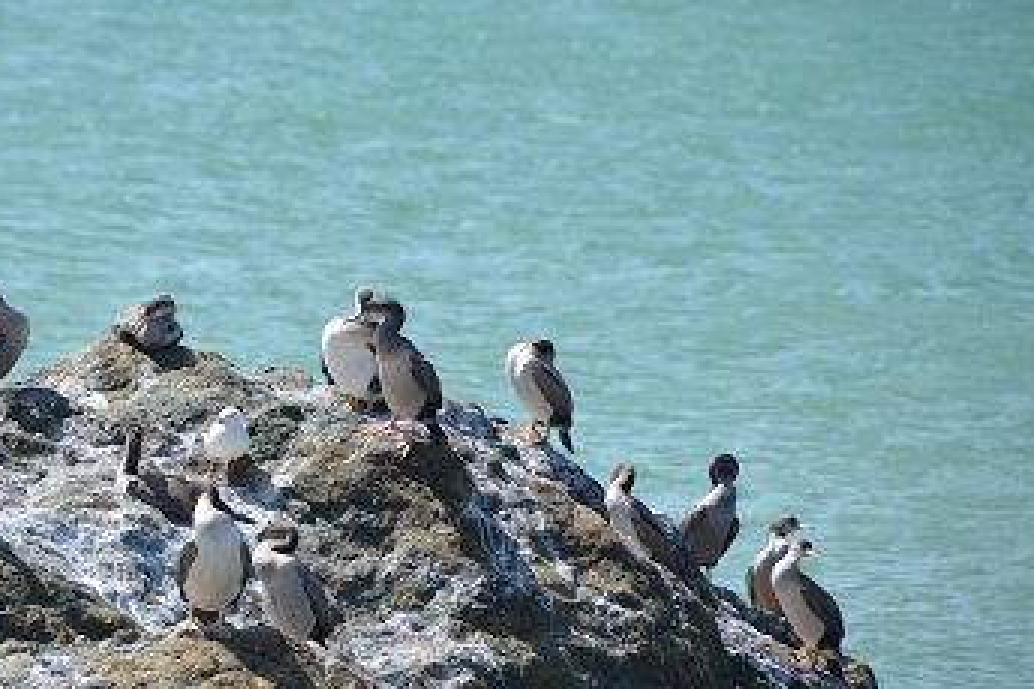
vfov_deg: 3.2
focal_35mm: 436
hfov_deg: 4.7
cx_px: 328
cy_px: 372
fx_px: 12516
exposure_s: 1/1250
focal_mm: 200
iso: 400
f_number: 5.6
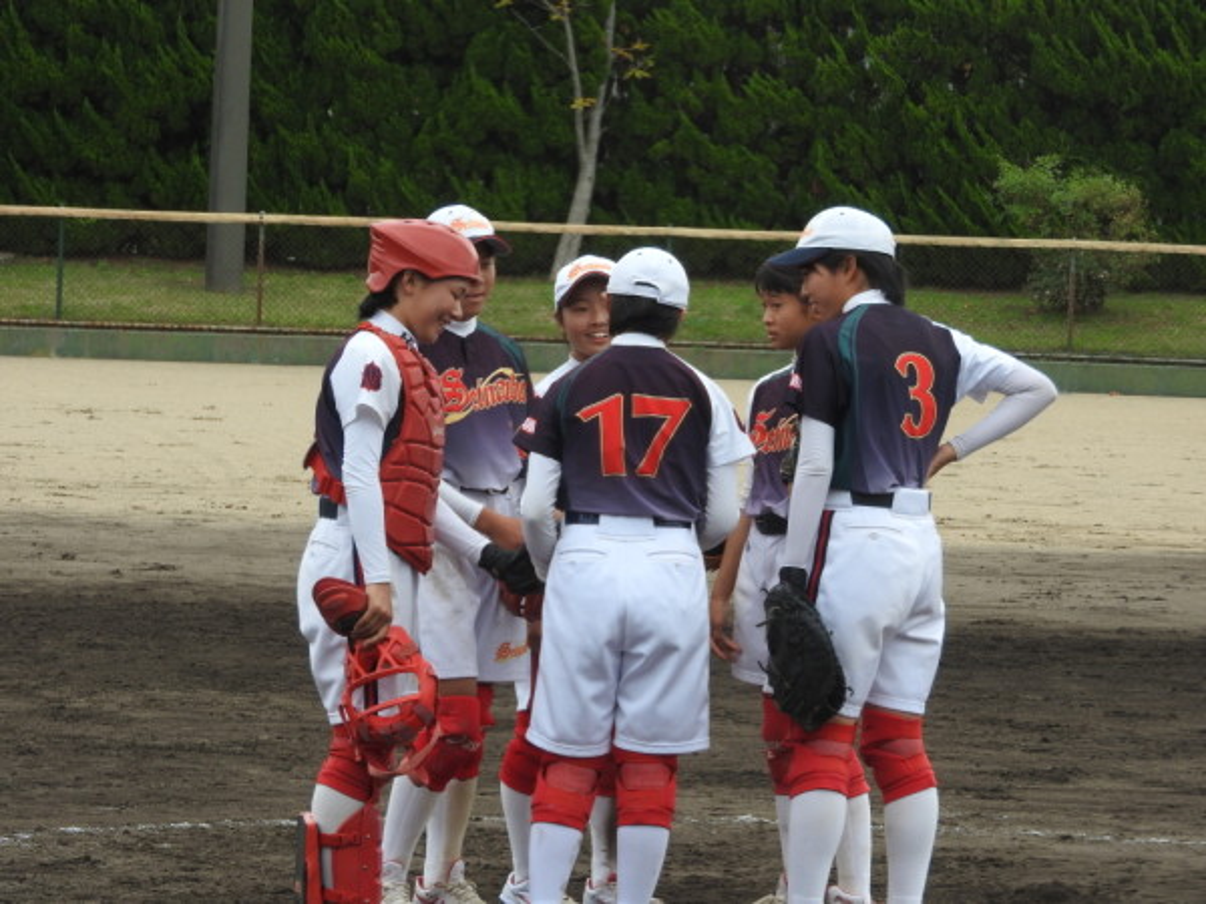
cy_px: 452
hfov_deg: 9.0
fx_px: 7665
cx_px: 603
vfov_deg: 6.8
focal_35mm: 220
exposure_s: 1/200
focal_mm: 39.4
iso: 100
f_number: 5.3
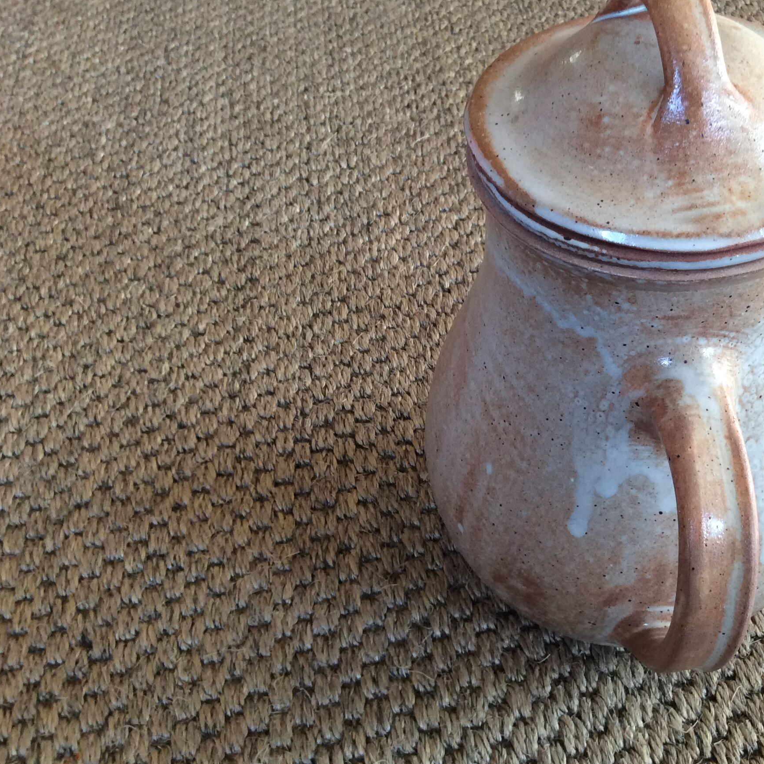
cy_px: 353
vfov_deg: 40.0
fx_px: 1049
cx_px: 530
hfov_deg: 39.4
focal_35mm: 42
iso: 80
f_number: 2.4
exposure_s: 1/25
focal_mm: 3.3
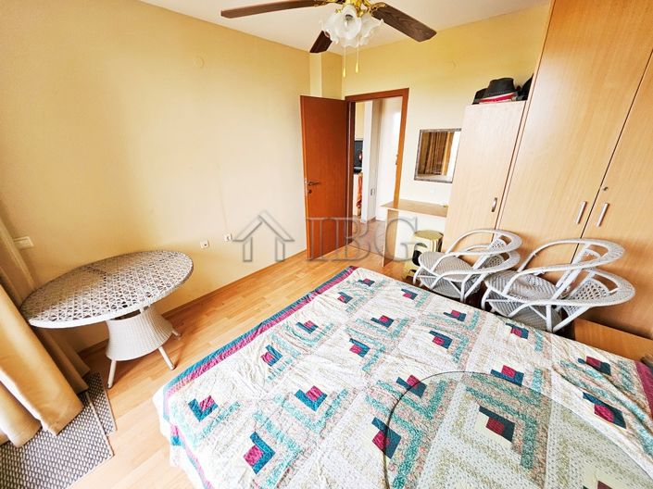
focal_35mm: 13
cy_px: 244
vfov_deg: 89.9
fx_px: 245
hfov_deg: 106.2
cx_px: 326
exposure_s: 1/50
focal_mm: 1.7
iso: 64
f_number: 2.2
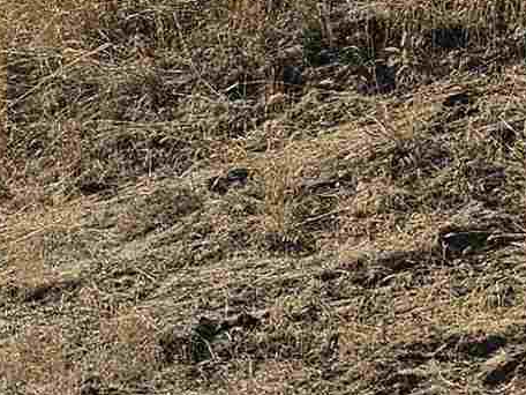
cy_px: 47
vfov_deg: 9.5
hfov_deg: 10.7
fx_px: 2355
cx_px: -787
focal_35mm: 155
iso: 25
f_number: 1.8
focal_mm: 5.4
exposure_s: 1/3246
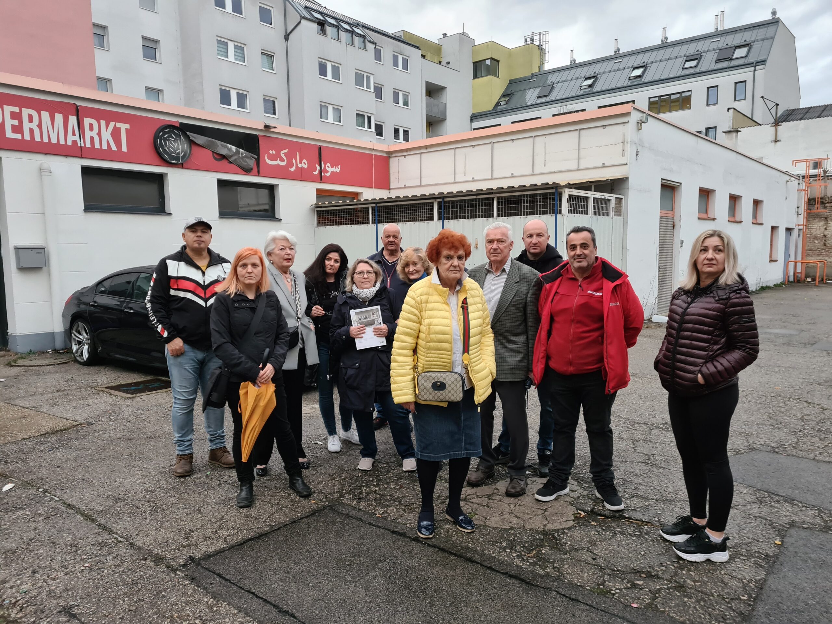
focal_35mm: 26
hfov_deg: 67.3
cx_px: 416
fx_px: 625
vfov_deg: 53.1
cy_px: 312
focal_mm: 5.4
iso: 250
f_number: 1.8
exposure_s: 1/50
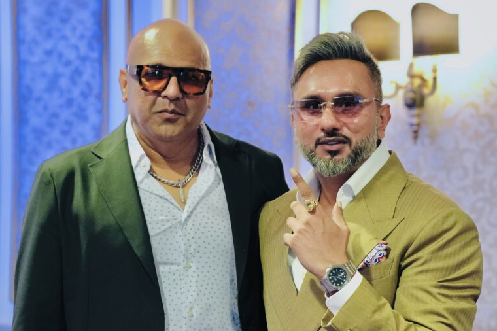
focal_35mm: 86
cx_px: 248
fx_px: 1187
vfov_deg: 15.9
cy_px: 165
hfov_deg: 23.7
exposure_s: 1/160
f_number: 4
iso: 8000
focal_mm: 85
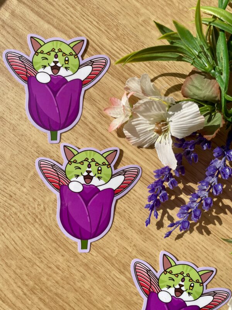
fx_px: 232
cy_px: 155
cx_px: 116
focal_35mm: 26
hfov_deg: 53.1
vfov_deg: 67.3
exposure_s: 1/4464
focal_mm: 4.2
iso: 32
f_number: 1.6
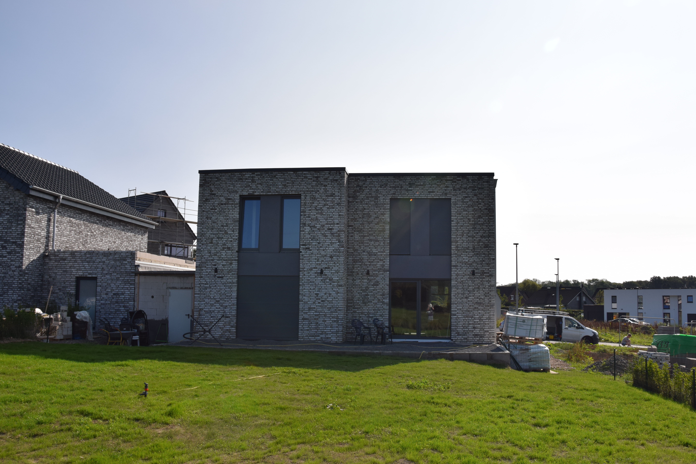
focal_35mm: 30
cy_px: 245
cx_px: 371
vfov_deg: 43.6
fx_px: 580
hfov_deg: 61.9
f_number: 11
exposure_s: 1/500
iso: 200
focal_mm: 18
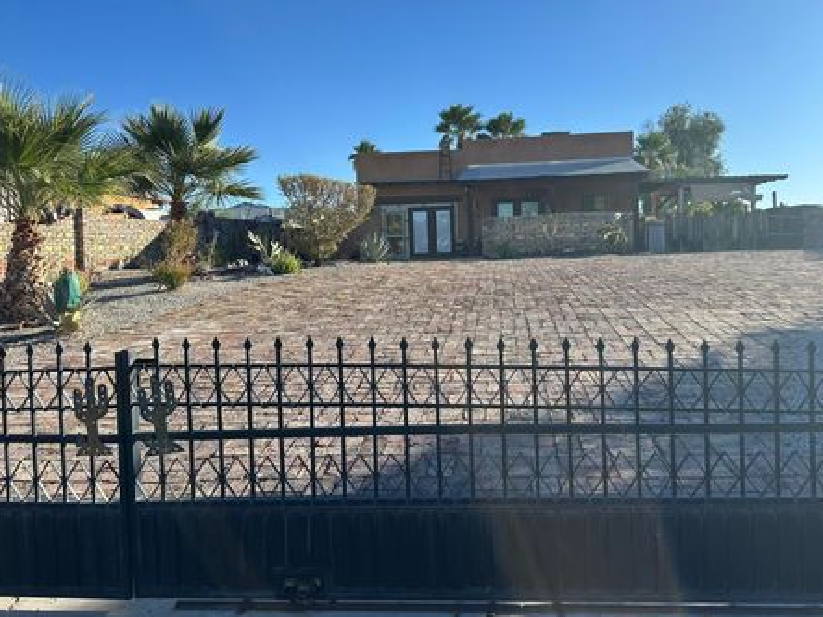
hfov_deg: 65.2
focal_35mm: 27
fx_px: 642
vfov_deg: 51.2
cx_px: 454
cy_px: 273
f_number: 1.78
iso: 80
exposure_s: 1/3597
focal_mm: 6.86
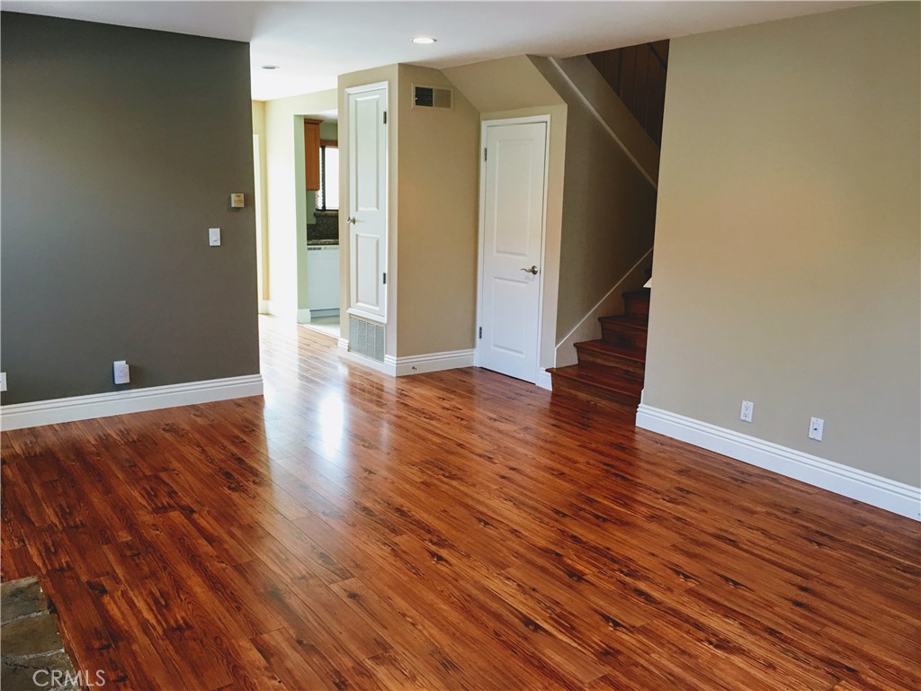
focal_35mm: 29
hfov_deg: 61.7
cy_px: 346
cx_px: 460
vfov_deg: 48.2
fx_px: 772
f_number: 2.2
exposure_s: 1/15
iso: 32
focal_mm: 4.15
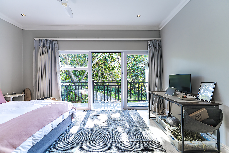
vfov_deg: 81.3
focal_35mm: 14
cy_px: 76
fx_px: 89
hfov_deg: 104.2
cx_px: 114
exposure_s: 1/60
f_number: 4
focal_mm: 14
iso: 160
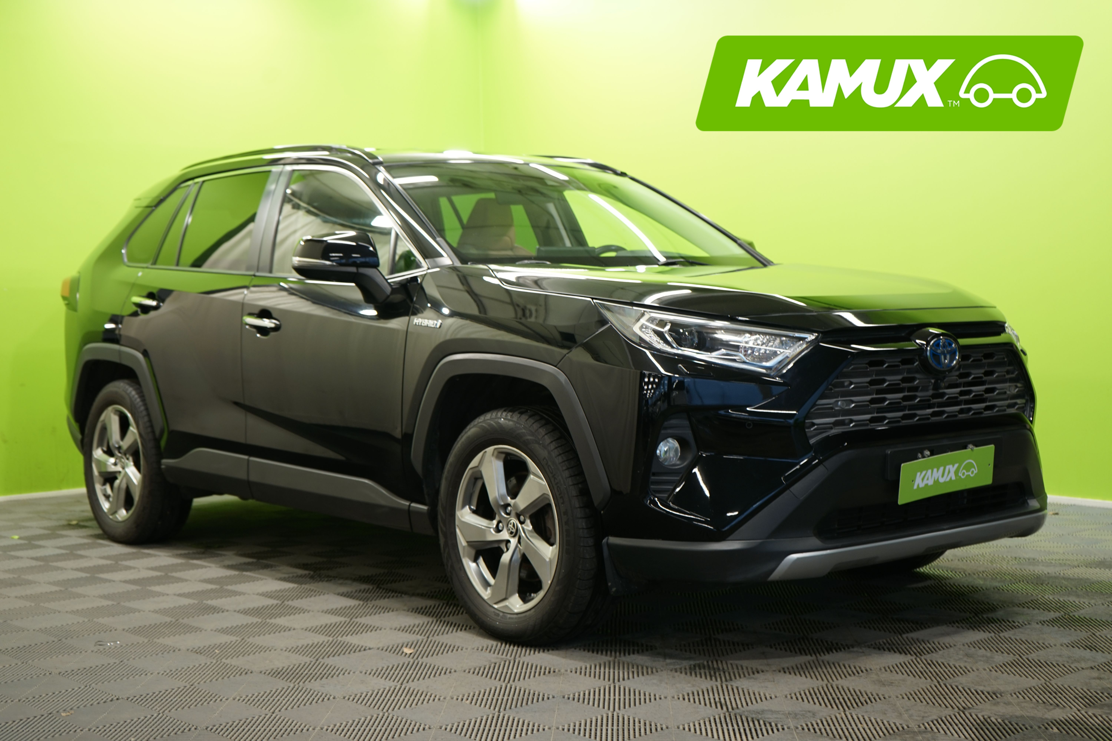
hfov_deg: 40.3
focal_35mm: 49
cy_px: 370
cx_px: 556
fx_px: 1513
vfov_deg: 27.5
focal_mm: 49
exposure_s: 1/13
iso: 250
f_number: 4.5
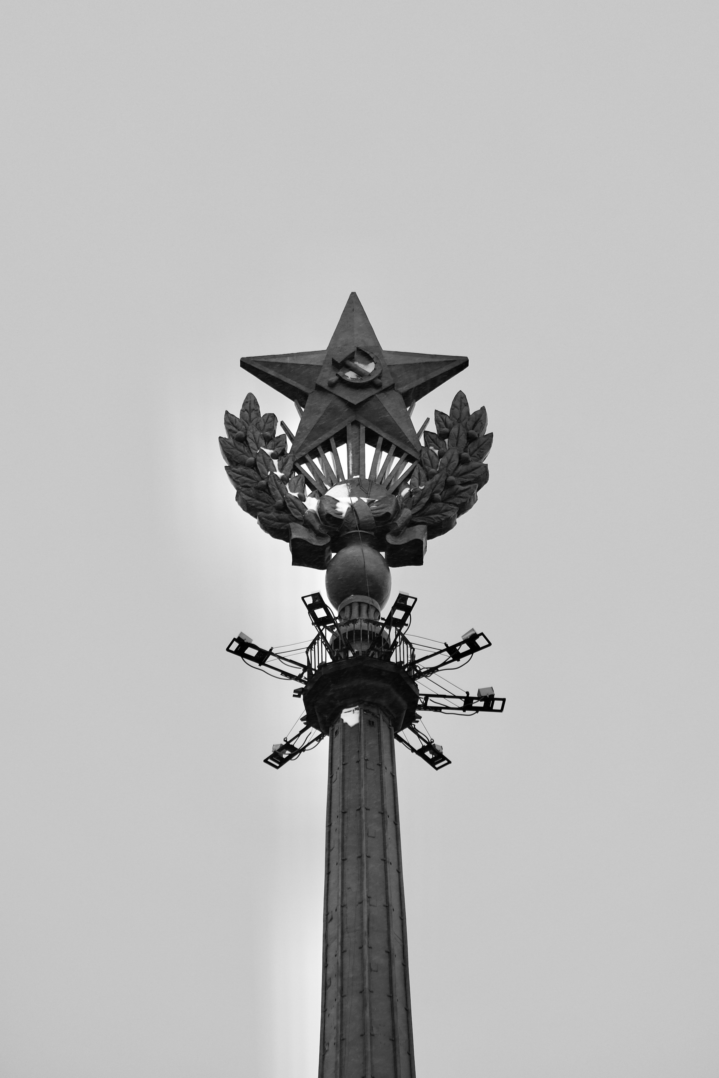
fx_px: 8987
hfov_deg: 4.6
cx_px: 360
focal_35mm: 300
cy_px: 539
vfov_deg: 6.9
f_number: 4.8
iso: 160
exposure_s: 1/110
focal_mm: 200
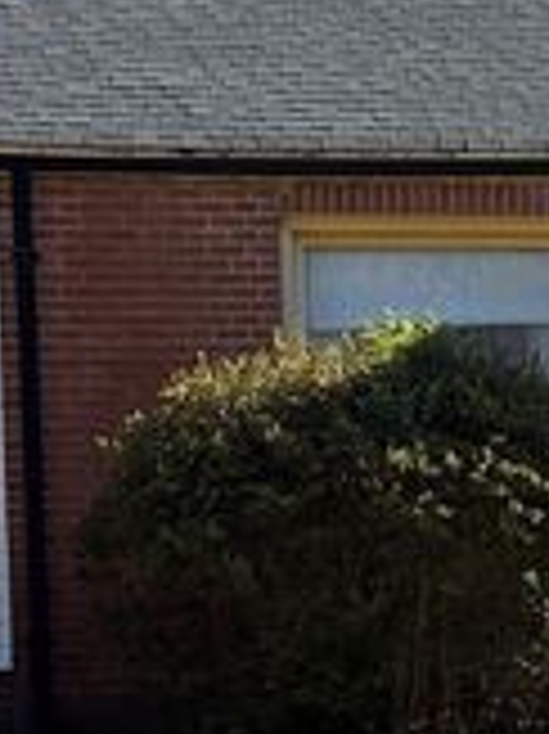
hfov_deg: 14.6
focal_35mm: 98
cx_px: 634
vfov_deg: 19.8
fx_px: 2075
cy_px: 615
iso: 80
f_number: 1.78
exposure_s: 1/1812
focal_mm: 6.86
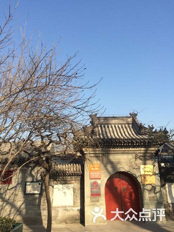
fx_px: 194
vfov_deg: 61.7
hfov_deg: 48.2
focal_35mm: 29
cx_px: 87
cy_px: 116
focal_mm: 4.15
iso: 32
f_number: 2.2
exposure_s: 1/1244
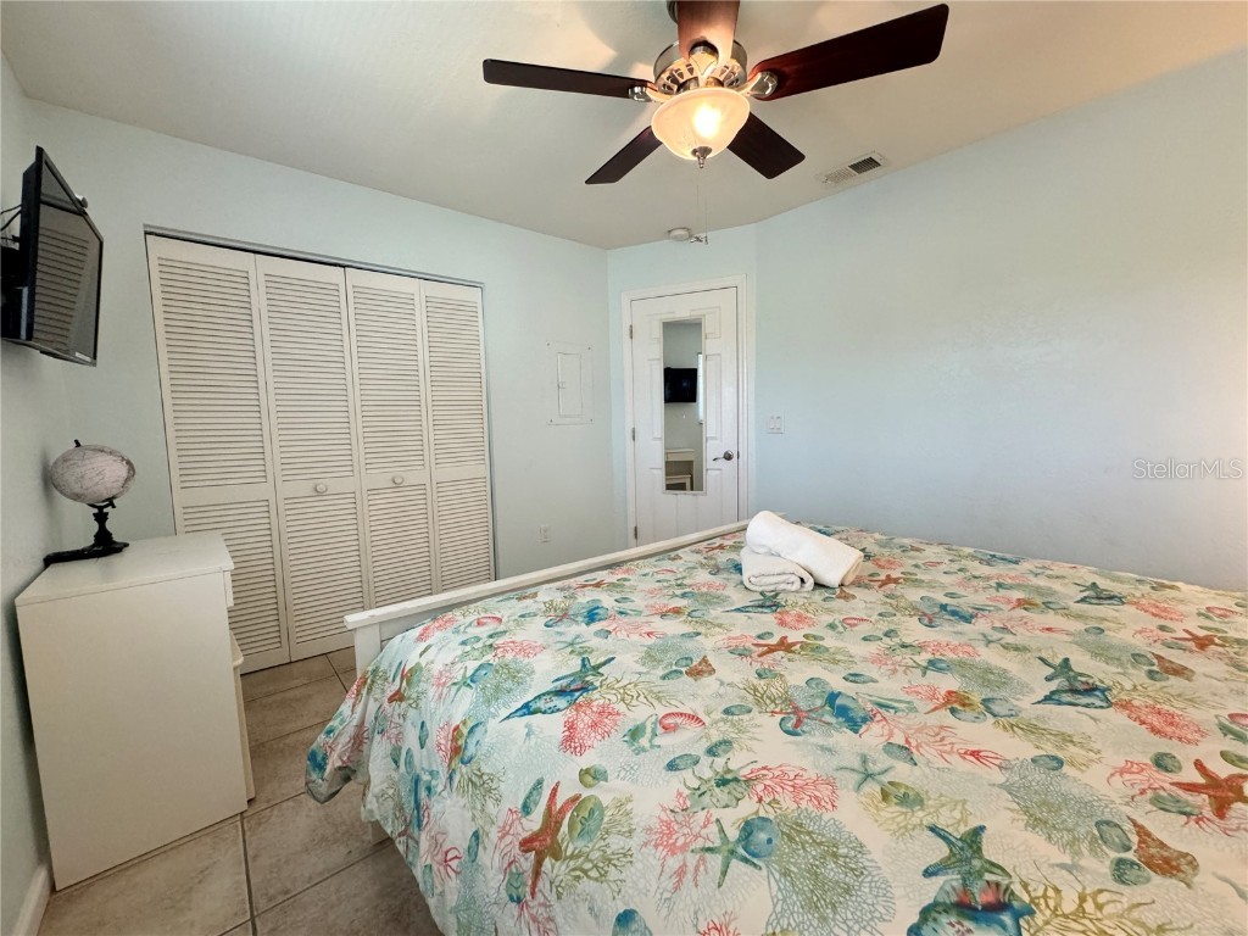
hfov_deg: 102.1
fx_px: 505
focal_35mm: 14
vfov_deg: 85.7
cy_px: 468
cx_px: 624
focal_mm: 2.22
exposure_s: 1/120
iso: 320
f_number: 2.2
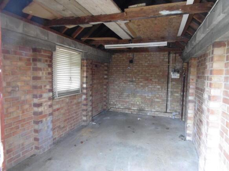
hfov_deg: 76.4
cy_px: 86
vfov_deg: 61.1
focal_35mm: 22
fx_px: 146
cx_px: 114
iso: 400
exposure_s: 1/50
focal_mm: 4
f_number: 3
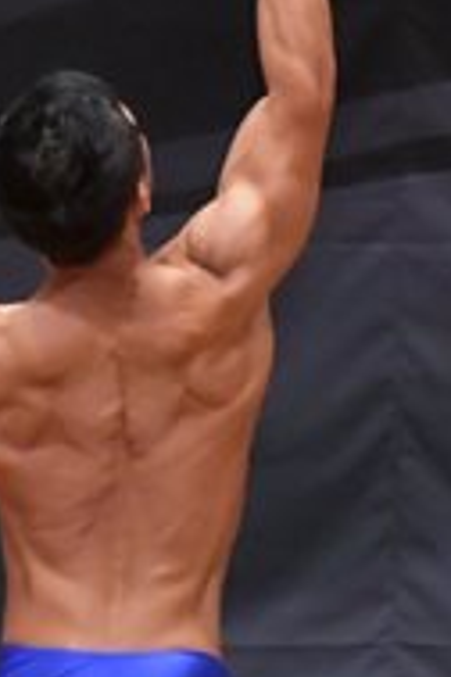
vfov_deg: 2.0
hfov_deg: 1.3
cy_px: 677
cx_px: 106
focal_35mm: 1043
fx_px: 19598
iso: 6400
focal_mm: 170
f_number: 5.6
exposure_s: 1/400
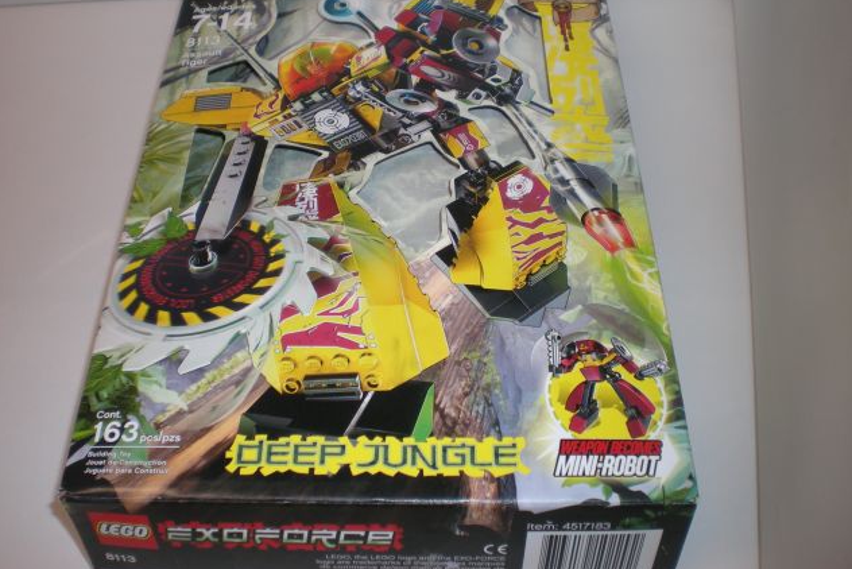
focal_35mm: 40
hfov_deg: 48.4
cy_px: 251
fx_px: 947
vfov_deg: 33.4
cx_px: 426
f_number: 3.1
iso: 64
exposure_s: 1/42.5
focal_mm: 6.3
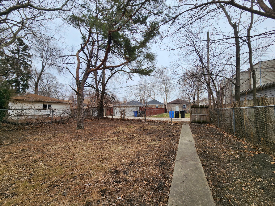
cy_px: 103
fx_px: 103
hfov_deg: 106.2
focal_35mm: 13
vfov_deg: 89.9
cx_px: 138
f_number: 2.2
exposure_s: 1/375
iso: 50
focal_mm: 2.2
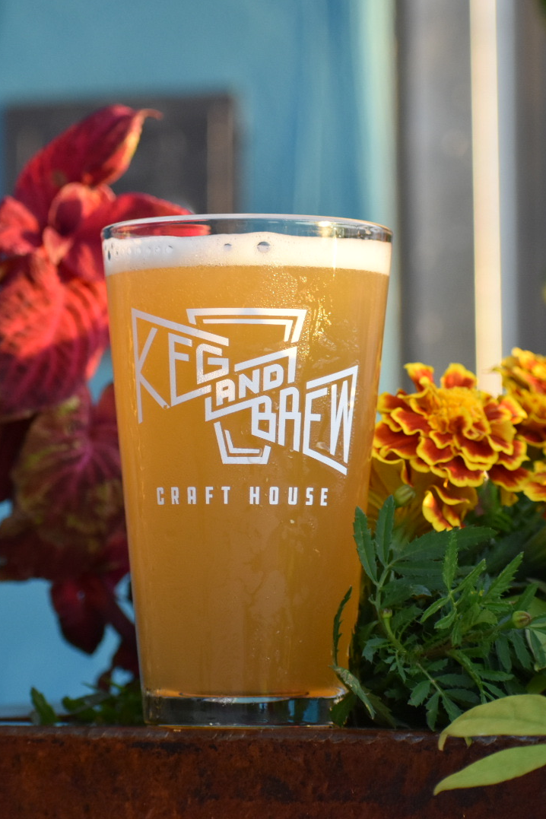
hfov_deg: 8.7
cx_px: 271
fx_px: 3594
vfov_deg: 13.0
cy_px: 410
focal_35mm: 158
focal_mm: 70
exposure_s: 1/250
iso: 1000
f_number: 4.5
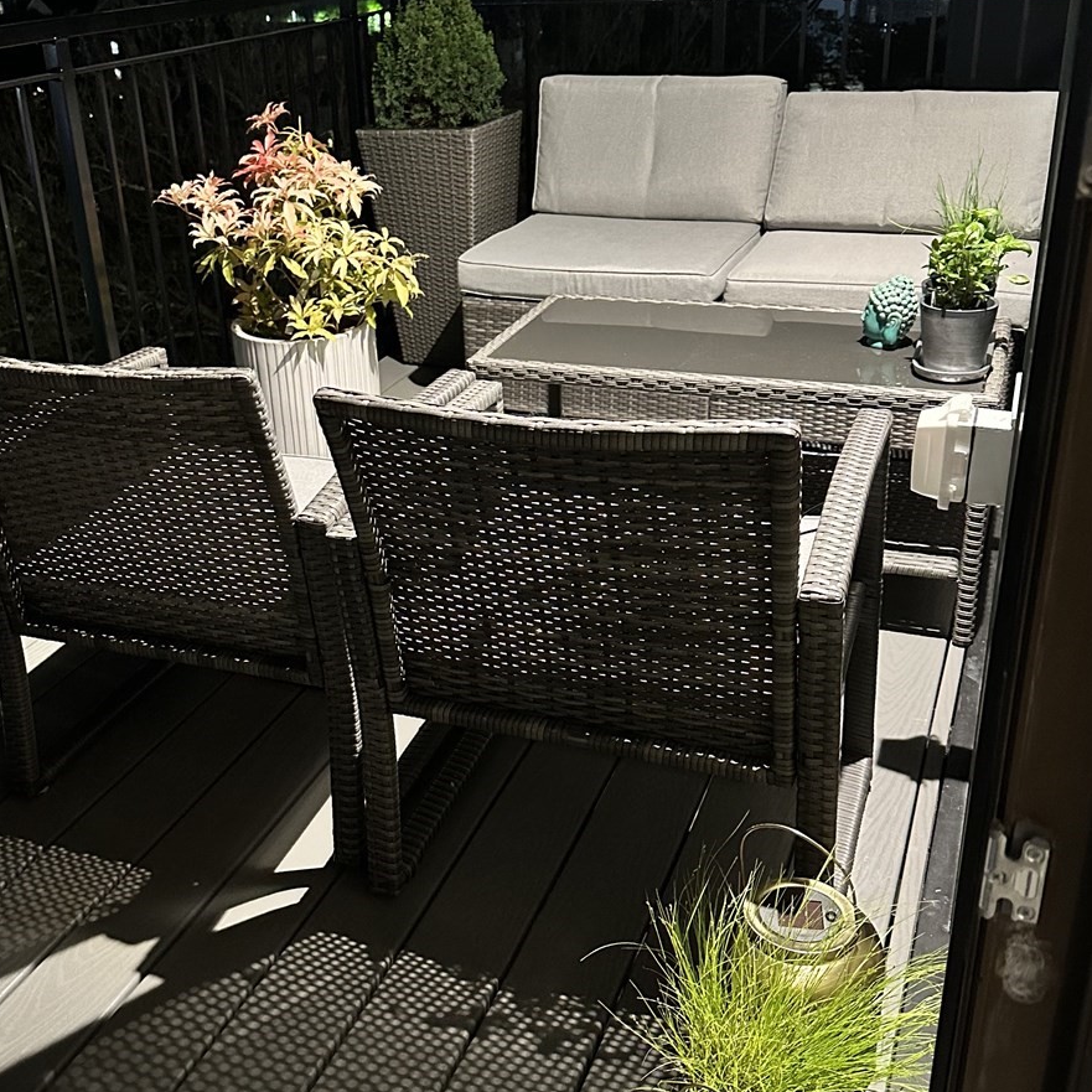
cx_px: 452
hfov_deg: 44.8
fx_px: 1321
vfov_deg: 44.9
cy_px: 501
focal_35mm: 37
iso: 1000
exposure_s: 1/30
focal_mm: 6.86
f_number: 1.78
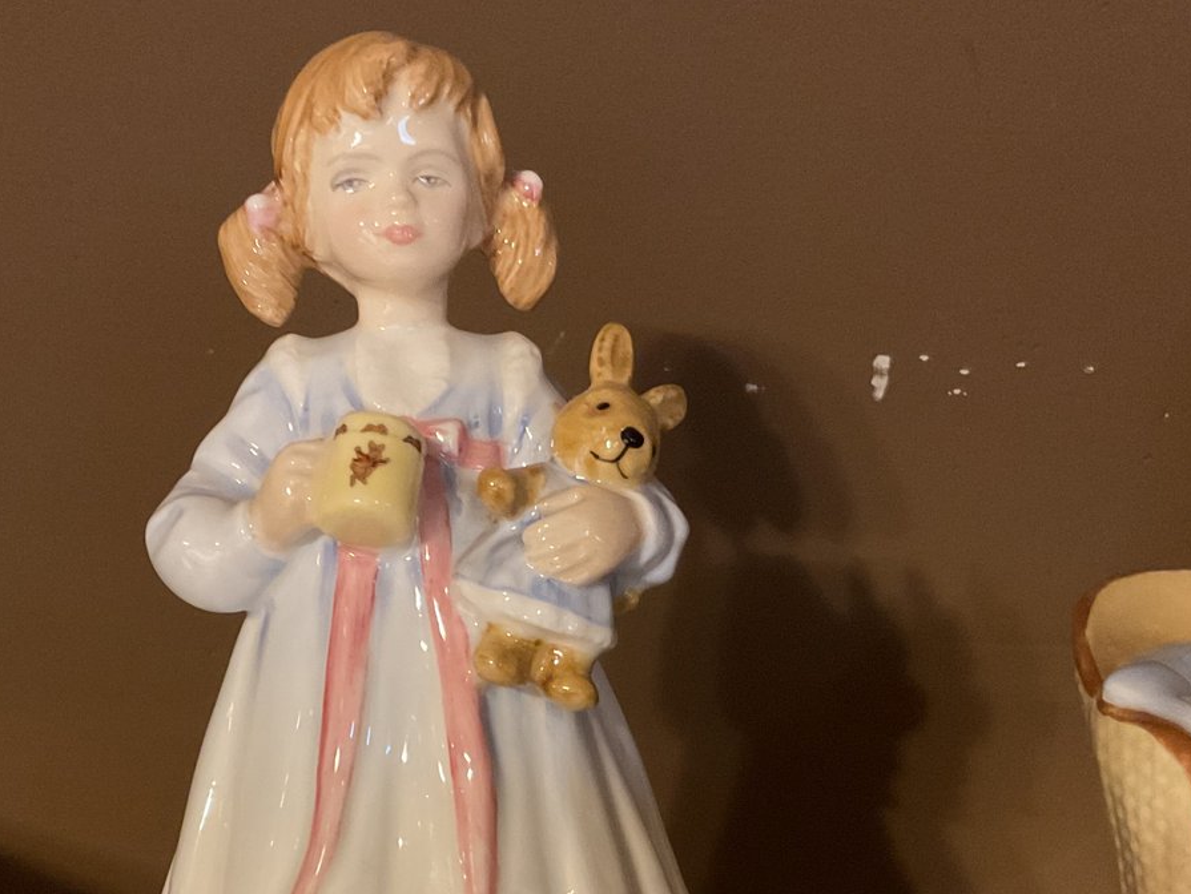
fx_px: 1687
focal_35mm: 49
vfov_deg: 28.9
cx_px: 488
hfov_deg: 38.8
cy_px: 734
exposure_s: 1/30
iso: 320
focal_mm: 3
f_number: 1.8
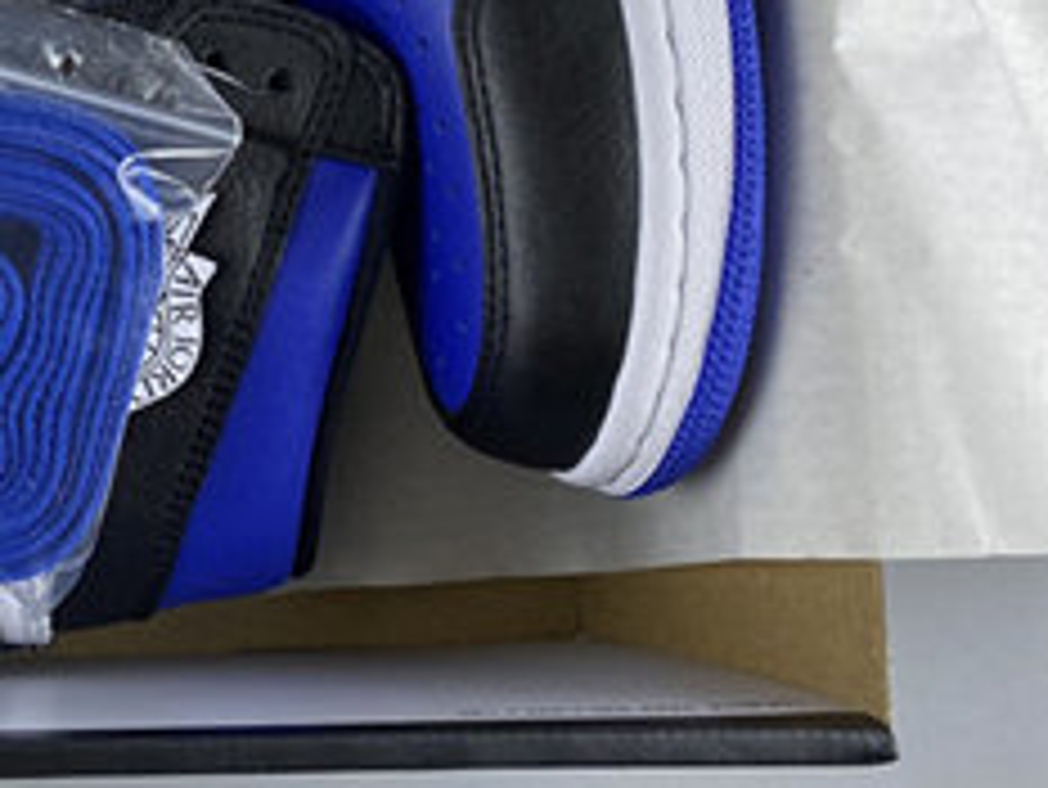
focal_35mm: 78
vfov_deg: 18.0
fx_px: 2363
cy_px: -155
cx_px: -333
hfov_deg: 22.3
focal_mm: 4.25
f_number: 1.8
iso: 80
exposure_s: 1/100
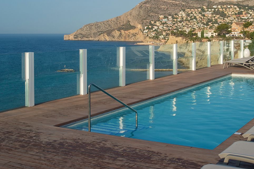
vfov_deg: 23.1
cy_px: 37
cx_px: 173
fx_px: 409
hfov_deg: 34.1
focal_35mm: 58
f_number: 16
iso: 100
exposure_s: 1/125
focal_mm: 35
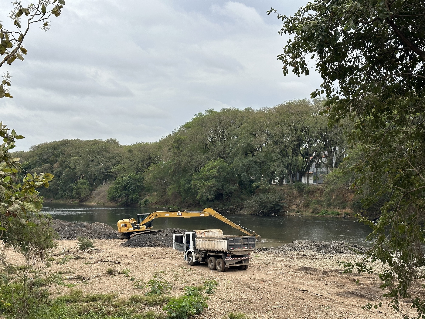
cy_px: 160
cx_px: 212
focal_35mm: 48
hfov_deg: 39.7
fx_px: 589
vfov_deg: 30.3
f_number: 1.78
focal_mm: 6.86
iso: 64
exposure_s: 1/1783
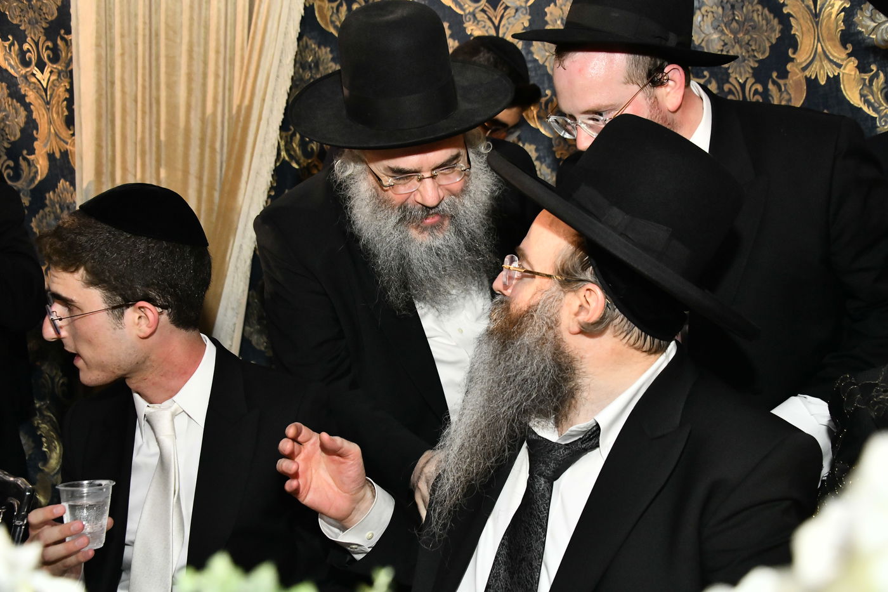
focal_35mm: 44
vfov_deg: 30.5
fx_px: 1085
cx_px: 444
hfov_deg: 44.5
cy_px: 296
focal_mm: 44
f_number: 5.6
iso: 3200
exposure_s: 1/160
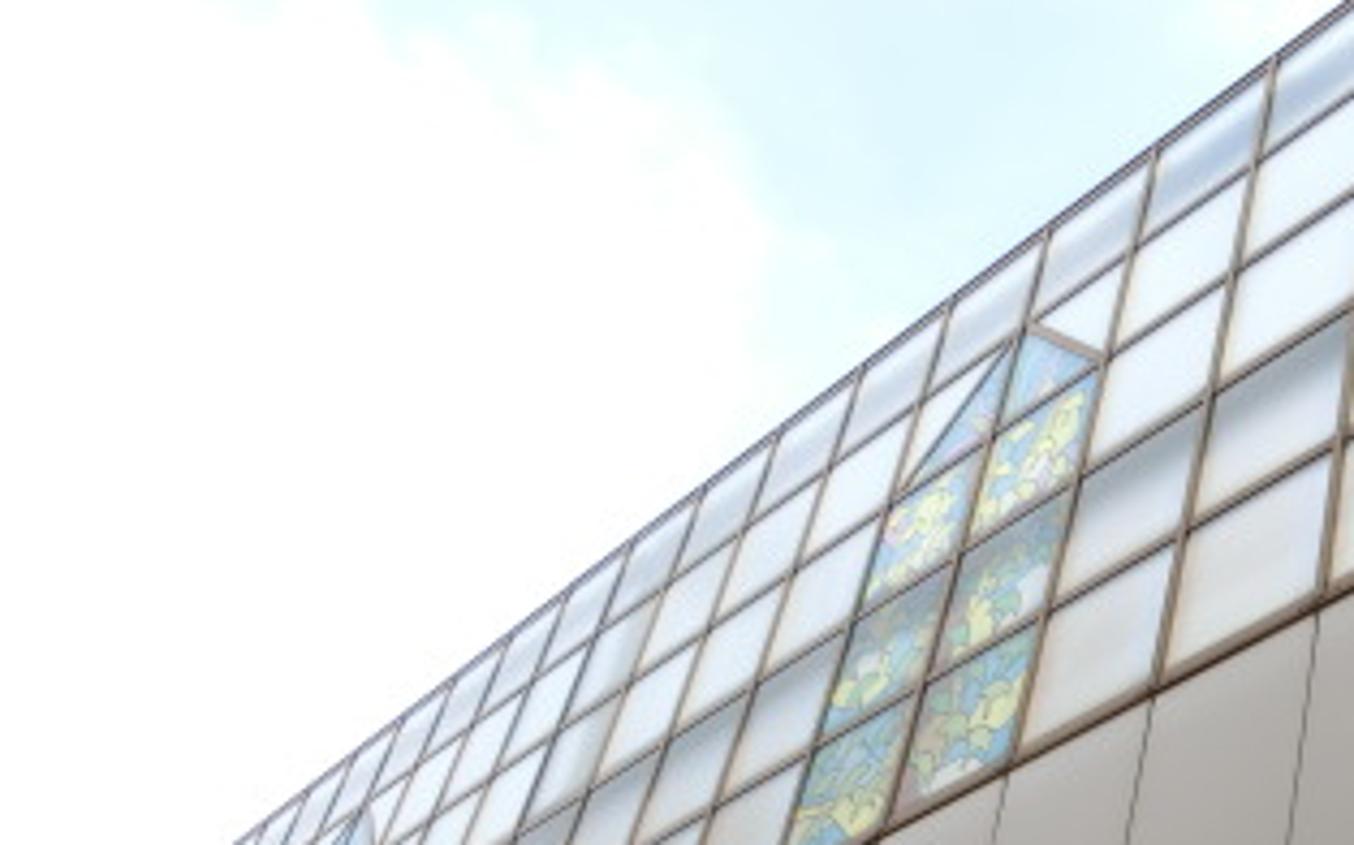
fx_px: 1992
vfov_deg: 23.1
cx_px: 1320
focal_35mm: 54
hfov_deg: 34.5
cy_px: 819
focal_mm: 4.5
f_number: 3.5
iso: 80
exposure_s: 1/400
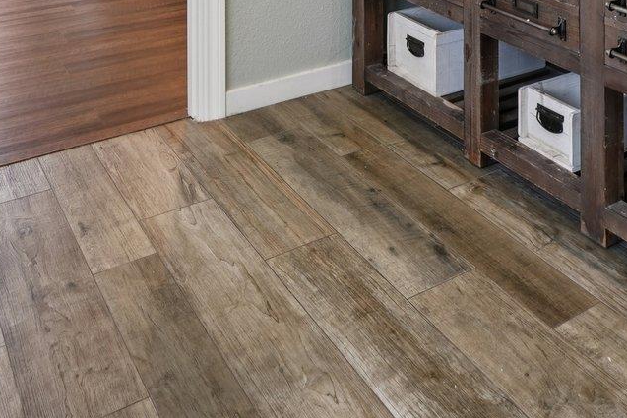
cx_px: 427
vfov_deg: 22.8
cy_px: -246
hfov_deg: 42.9
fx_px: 784
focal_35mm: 45
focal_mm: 14
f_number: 8
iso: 640
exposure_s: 1/30
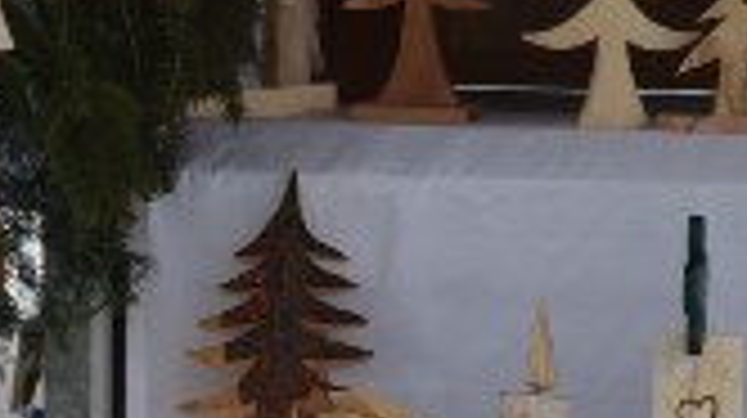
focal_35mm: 298
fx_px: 5897
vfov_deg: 4.1
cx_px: 1130
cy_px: 393
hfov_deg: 7.1
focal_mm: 46
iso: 400
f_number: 5.6
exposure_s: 1/125
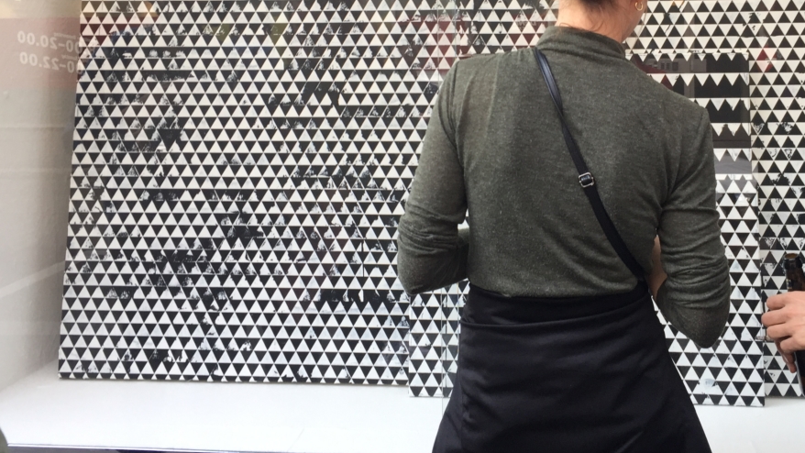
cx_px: 504
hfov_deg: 48.9
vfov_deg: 28.5
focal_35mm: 41
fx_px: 875
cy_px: 105
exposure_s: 1/100
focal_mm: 4.15
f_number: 2.2
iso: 50
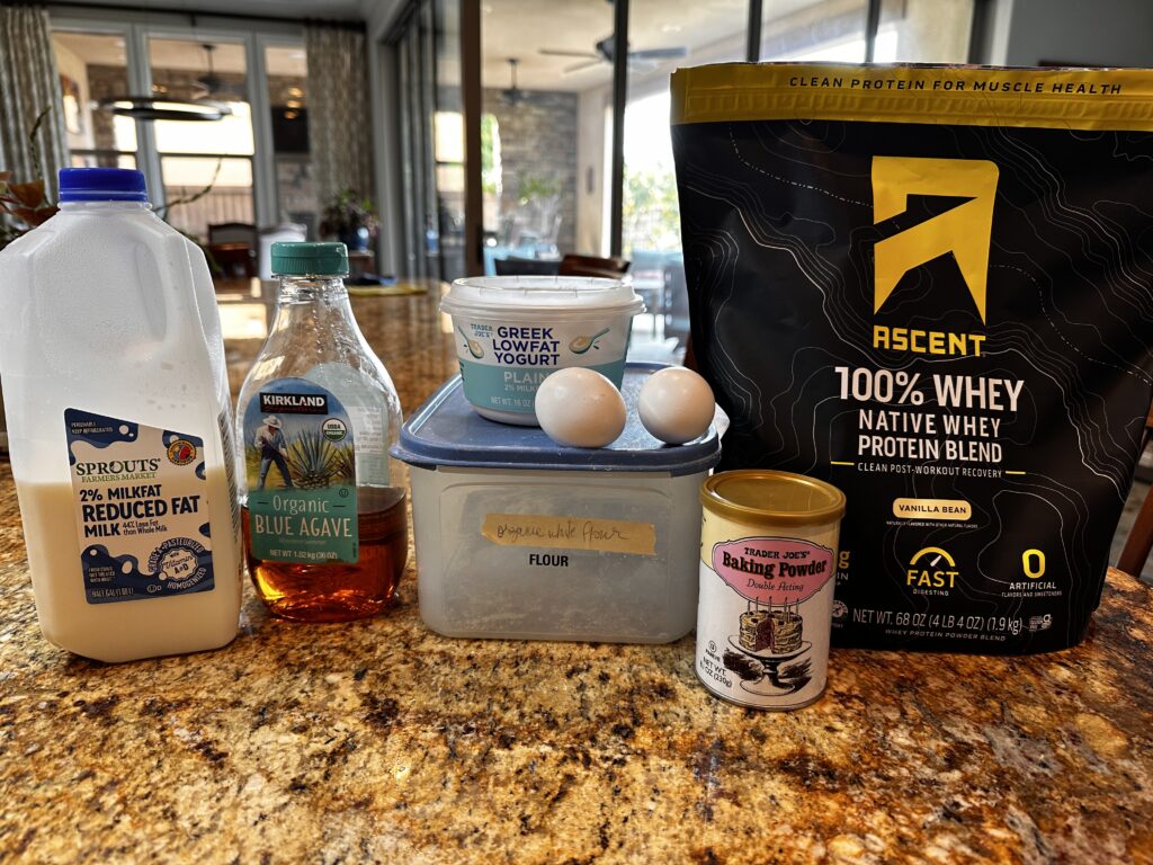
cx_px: 576
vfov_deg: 56.8
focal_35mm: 24
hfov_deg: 71.6
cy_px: 432
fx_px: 799
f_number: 1.78
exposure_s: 1/60
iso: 125
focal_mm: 6.86
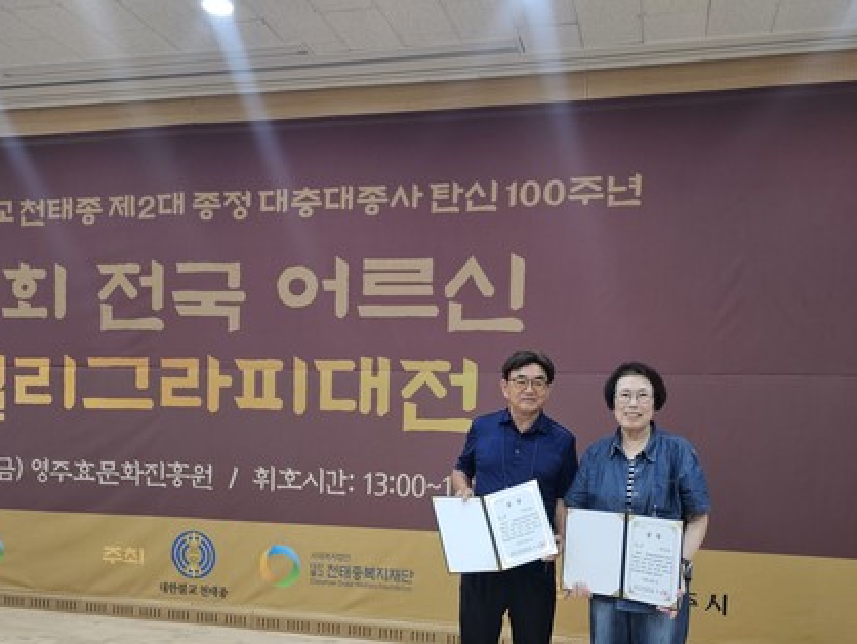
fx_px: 817
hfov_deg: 55.3
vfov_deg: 42.1
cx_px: 455
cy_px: 457
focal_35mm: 33
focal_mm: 6.3
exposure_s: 1/120
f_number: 1.7
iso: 200
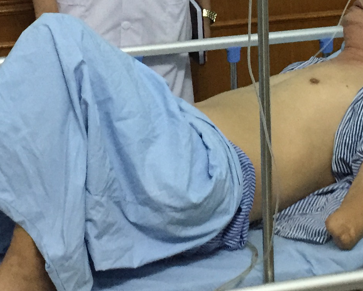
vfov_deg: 15.1
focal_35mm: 99
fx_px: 1064
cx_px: 198
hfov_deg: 19.4
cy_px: -43
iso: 250
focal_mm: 4.15
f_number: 2.2
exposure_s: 1/24
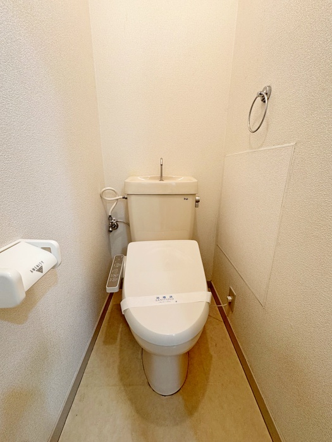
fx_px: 179
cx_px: 166
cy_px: 221
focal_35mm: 14
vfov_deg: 102.1
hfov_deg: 85.7
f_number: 2.2
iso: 200
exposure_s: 1/100
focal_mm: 2.22
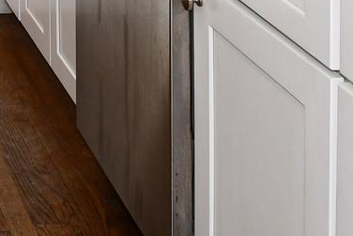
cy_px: -298
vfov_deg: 11.8
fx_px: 961
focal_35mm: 98
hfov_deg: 17.9
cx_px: -224
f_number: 5.6
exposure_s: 1/125
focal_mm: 12
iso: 160
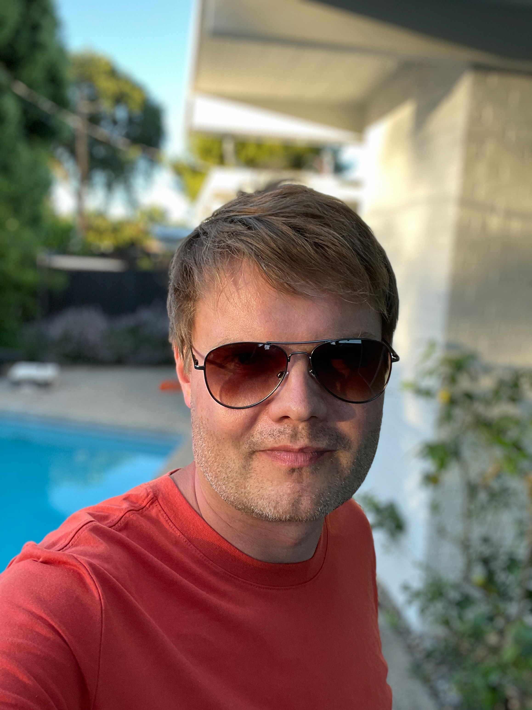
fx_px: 615
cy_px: 355
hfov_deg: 46.8
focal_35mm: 30
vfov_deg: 60.0
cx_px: 266
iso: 80
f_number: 2.2
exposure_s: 1/121
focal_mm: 2.71
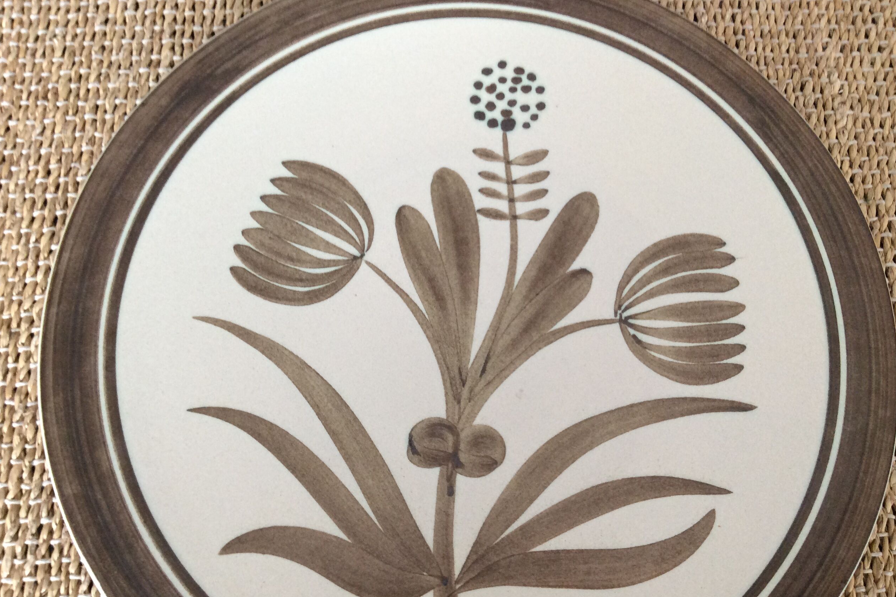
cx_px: 454
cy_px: 330
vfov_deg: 38.8
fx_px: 846
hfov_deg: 55.8
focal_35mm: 34
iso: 100
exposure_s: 1/25
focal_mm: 3.3
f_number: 2.4
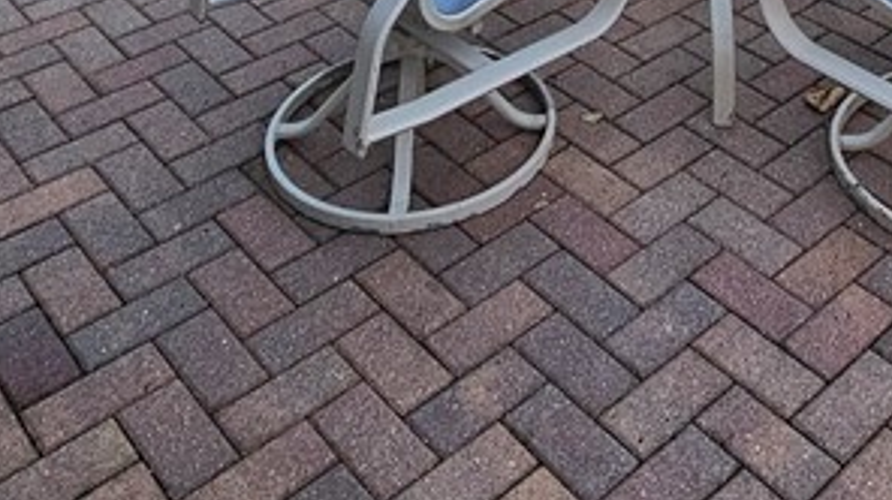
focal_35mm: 49
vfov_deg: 17.7
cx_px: 645
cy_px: -482
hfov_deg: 41.2
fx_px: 1158
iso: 64
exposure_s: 1/120
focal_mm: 2.2
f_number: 2.2
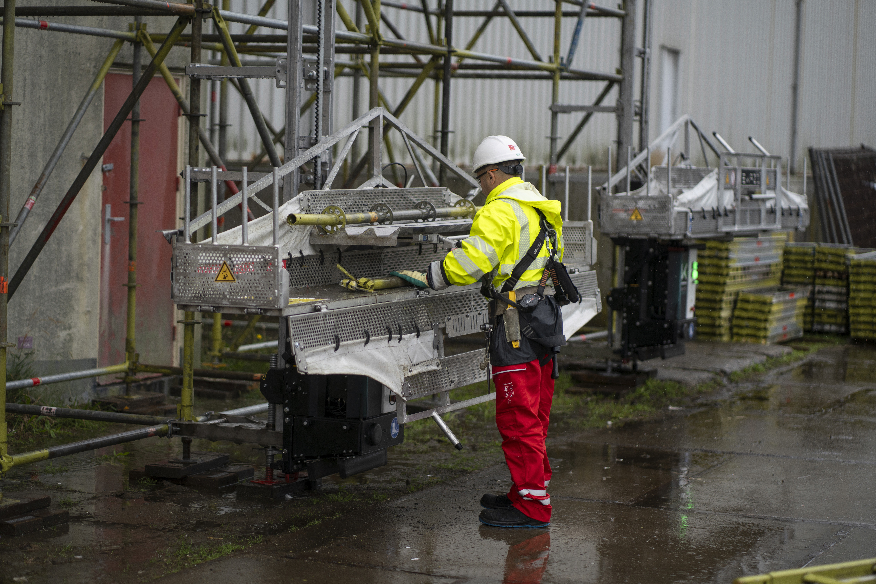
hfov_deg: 23.9
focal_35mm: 85
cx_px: 438
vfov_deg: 16.1
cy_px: 292
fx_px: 2068
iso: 160
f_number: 2.2
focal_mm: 85
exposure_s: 1/1600
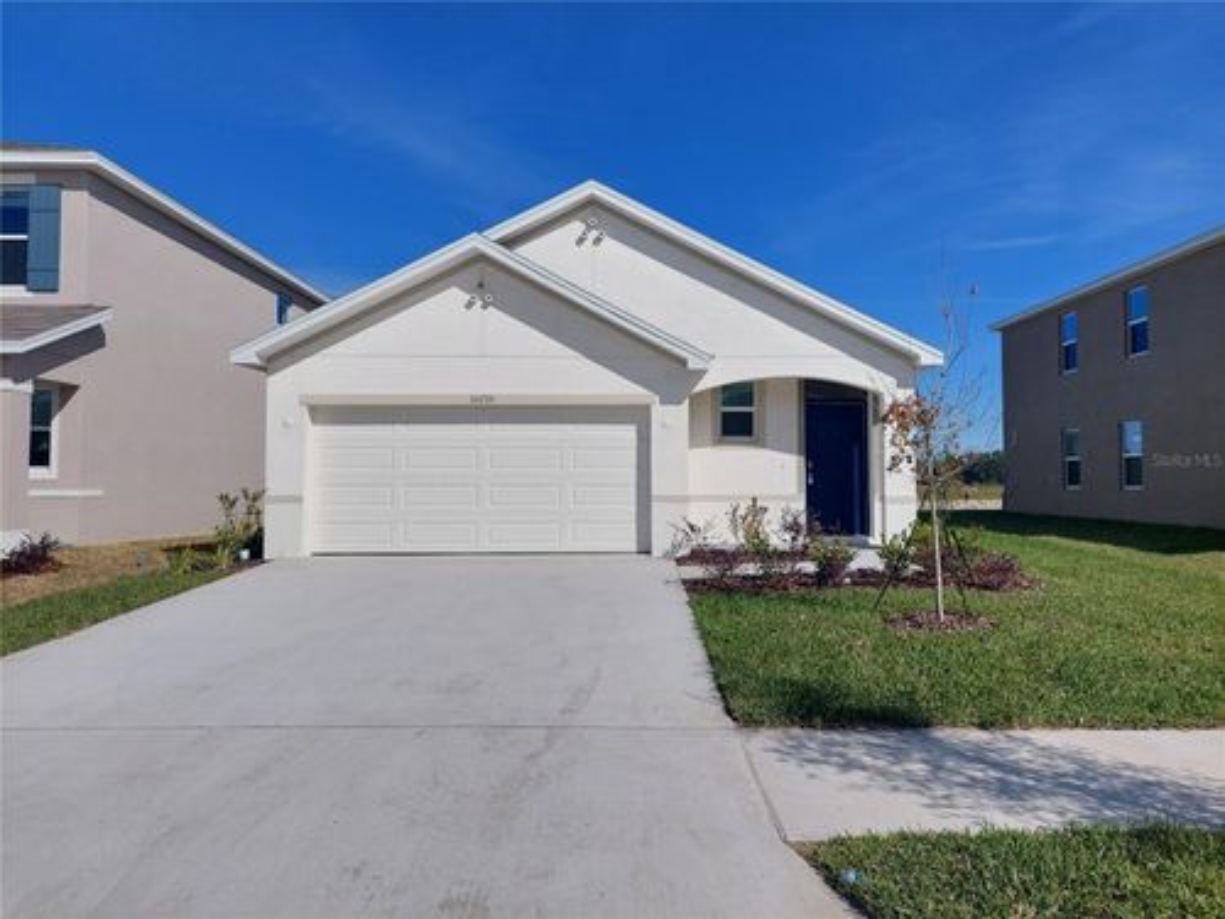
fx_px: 849
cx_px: 612
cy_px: 460
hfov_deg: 71.6
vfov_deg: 56.8
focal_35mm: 24
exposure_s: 1/4907
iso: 40
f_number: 1.8
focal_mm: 5.23
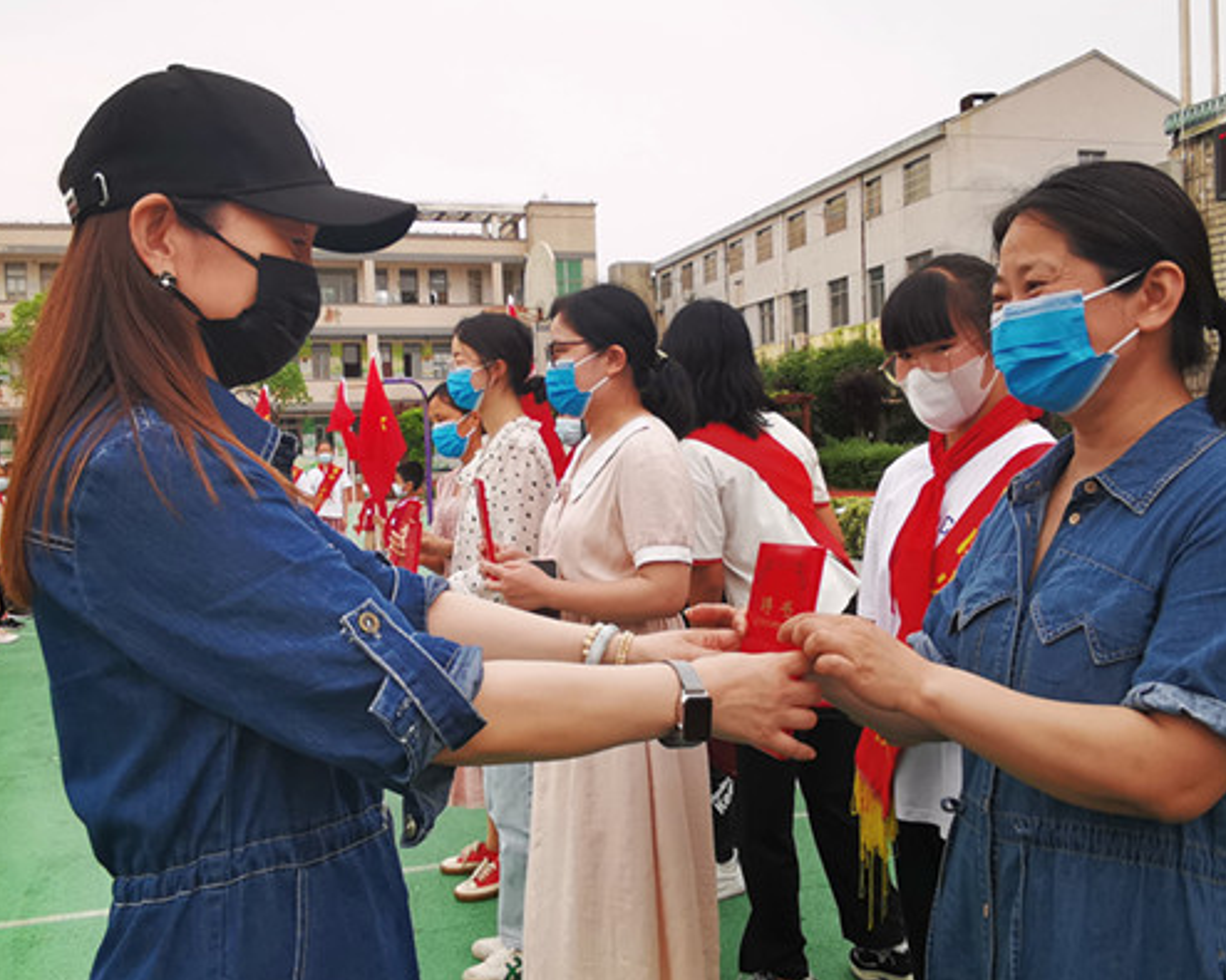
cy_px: 474
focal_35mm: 32
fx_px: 1161
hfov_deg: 55.7
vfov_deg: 45.8
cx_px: 613
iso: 50
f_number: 2.2
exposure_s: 1/228
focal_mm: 2.26
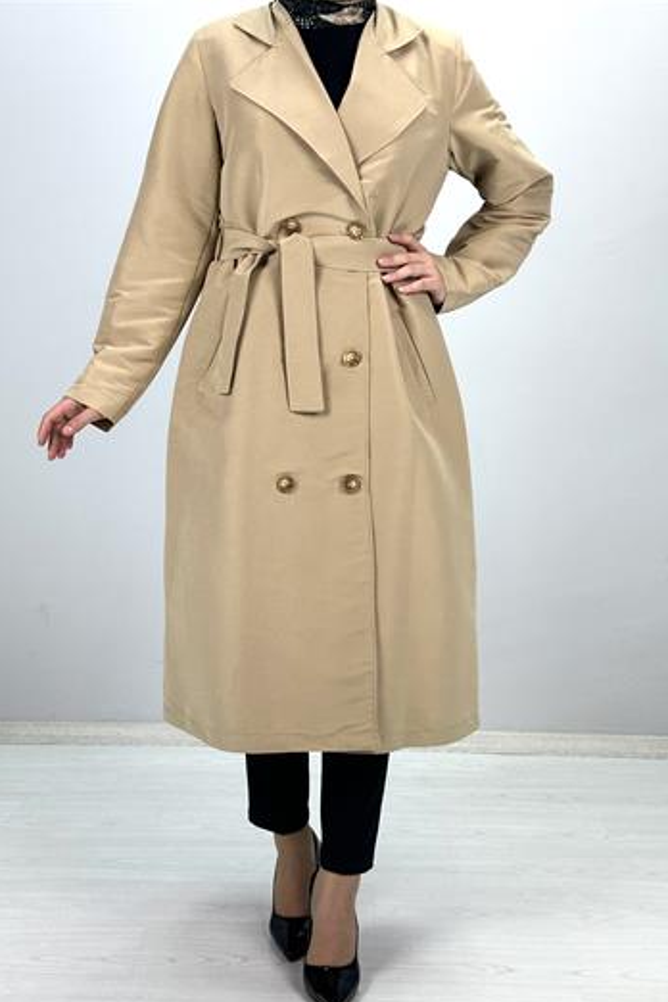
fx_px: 1419
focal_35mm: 51
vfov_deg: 38.9
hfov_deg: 26.5
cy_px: 510
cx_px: 347
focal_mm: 6.86
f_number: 1.78
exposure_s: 1/245
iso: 64
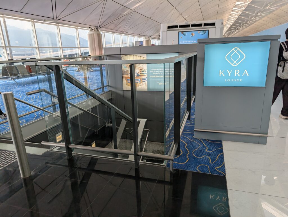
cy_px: 108
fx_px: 200
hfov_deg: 71.5
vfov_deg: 56.9
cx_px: 144
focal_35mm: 24
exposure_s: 1/145
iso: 22
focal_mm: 6.9
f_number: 1.68
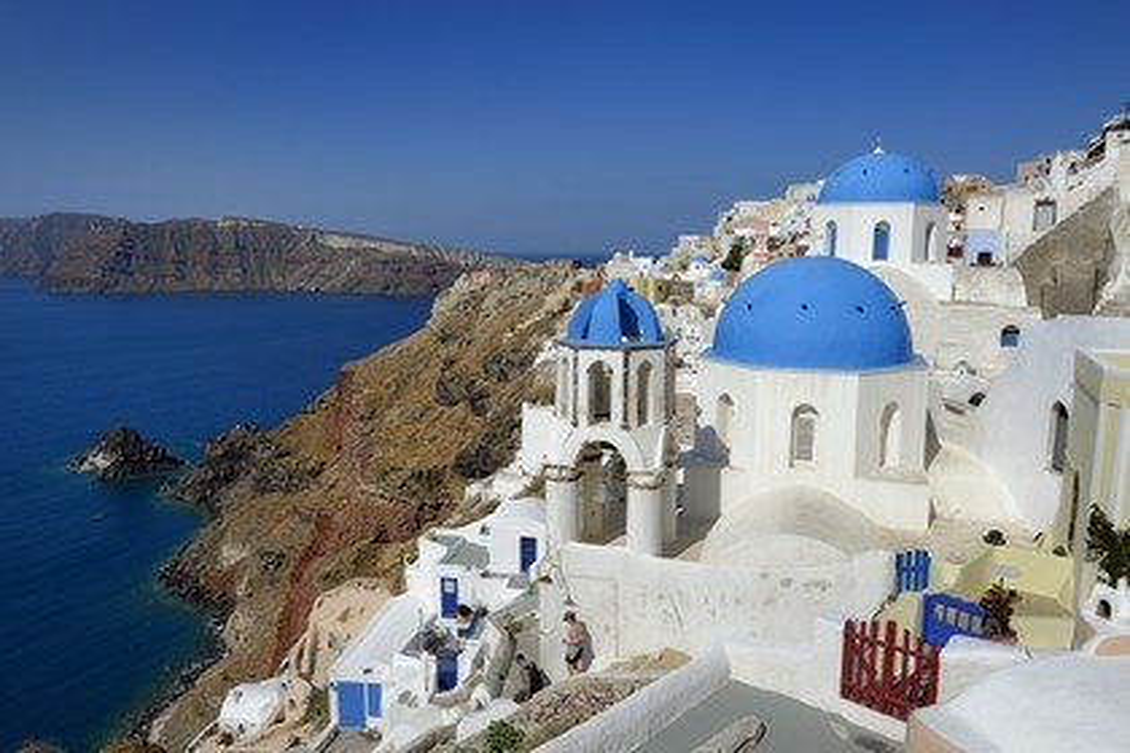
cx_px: 565
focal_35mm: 27
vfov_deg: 47.9
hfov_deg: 67.4
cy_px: 376
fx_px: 847
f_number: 11
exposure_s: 1/250
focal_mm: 27
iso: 100
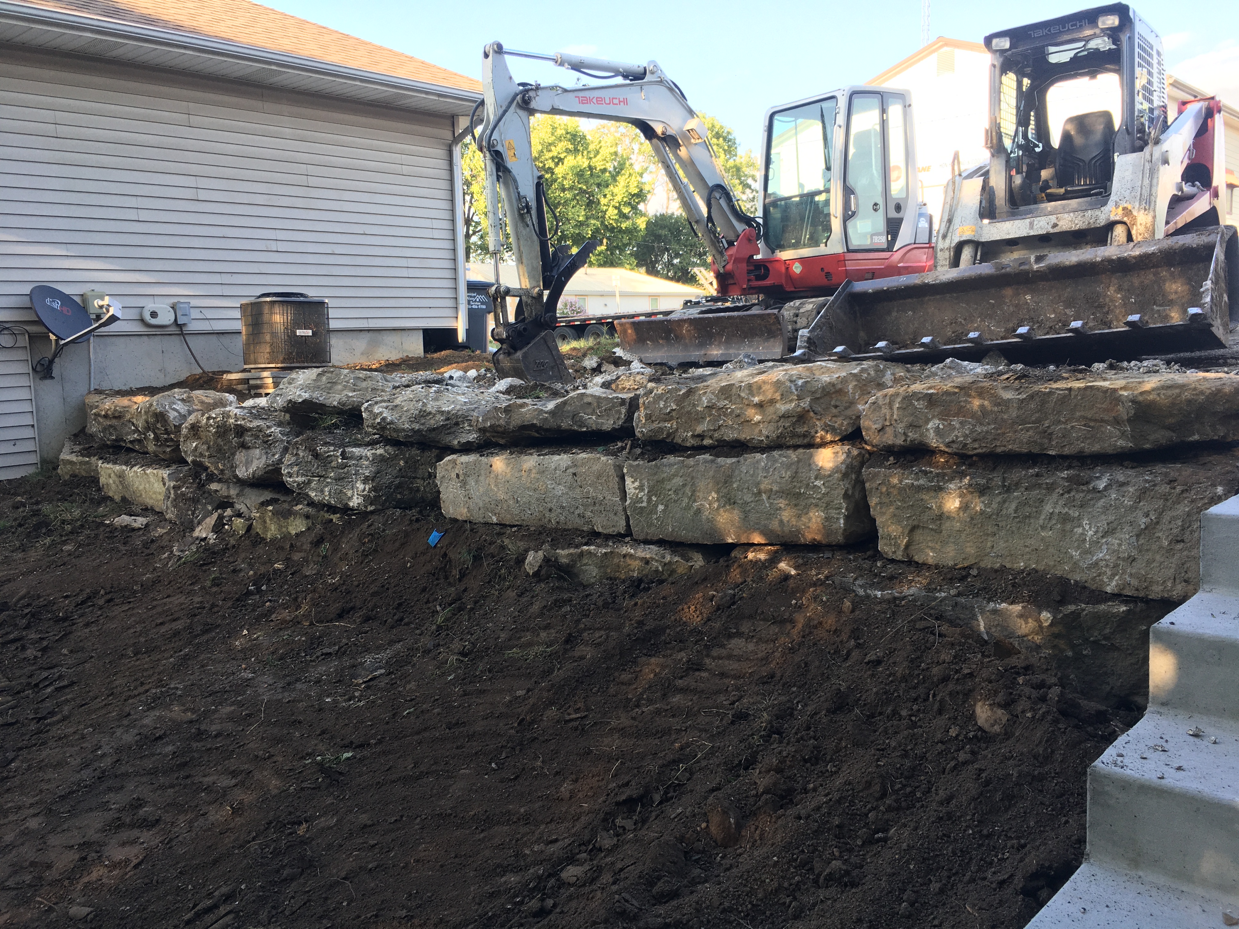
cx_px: 620
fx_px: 1038
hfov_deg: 61.7
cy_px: 464
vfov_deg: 48.2
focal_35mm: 29
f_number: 2.2
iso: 25
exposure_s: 1/120
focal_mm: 4.15
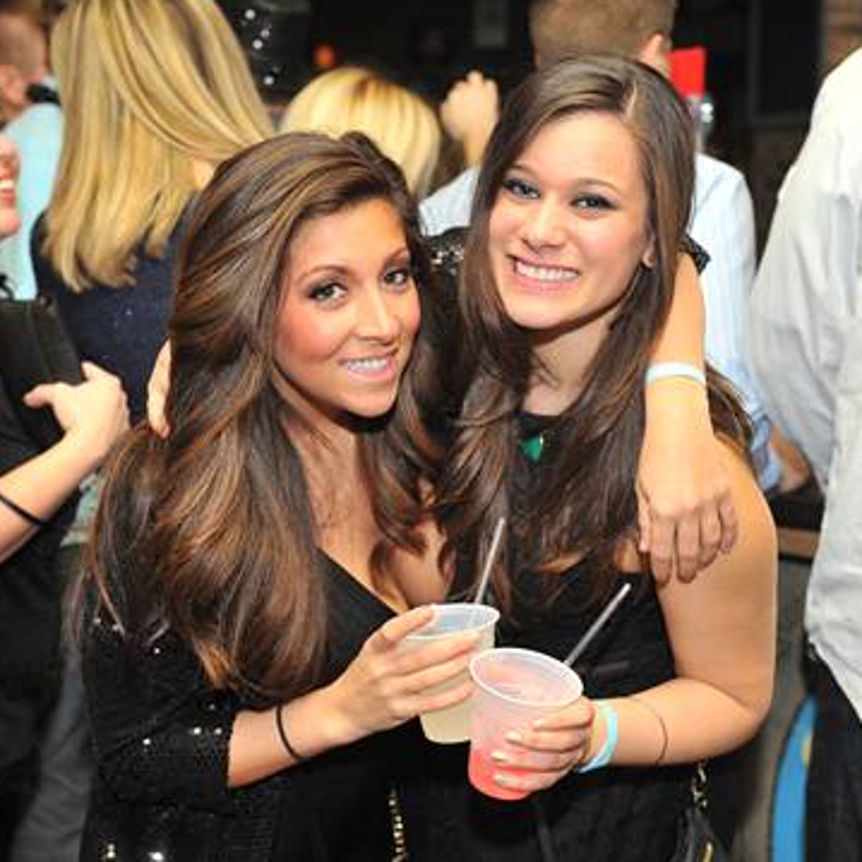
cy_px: 427
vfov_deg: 26.5
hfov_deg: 26.5
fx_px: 1831
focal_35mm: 65
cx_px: 432
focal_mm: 50
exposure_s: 1/100
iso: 1250
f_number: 4.5
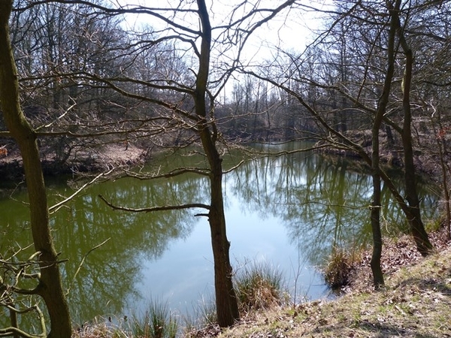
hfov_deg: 69.4
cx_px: 226
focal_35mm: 25
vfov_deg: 54.9
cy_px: 169
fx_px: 326
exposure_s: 1/200
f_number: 4
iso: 80
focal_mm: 4.5
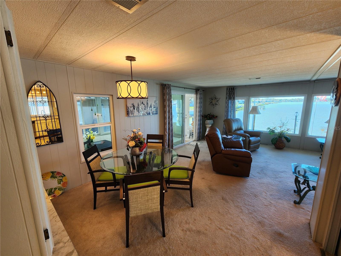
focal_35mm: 13
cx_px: 170
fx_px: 128
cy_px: 128
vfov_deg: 89.9
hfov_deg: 106.2
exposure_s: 1/60
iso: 100
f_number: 2.2
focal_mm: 2.2
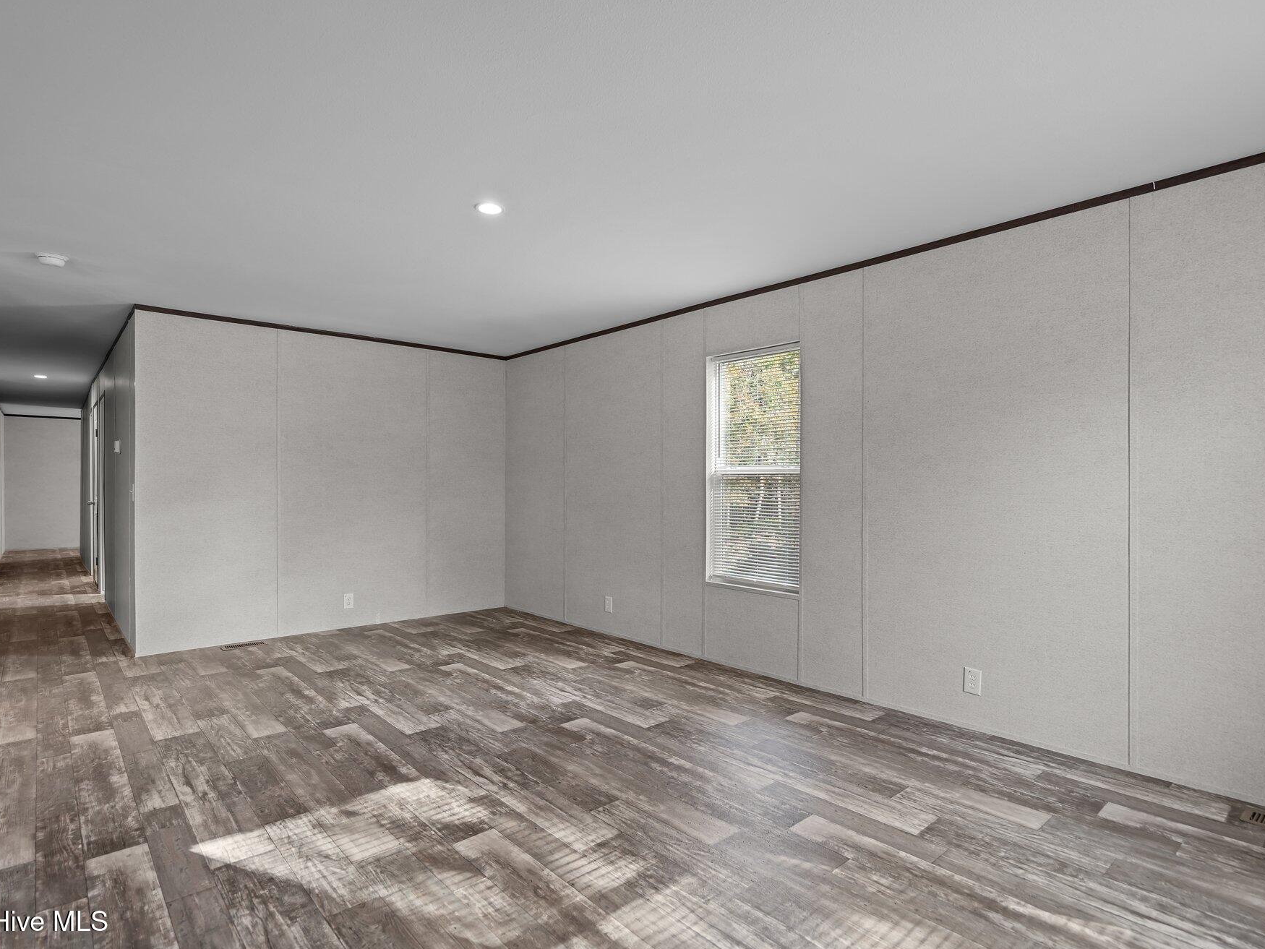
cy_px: 473
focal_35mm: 18
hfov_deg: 87.7
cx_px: 638
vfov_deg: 71.6
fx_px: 658
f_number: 4
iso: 320
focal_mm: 16
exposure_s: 1/8
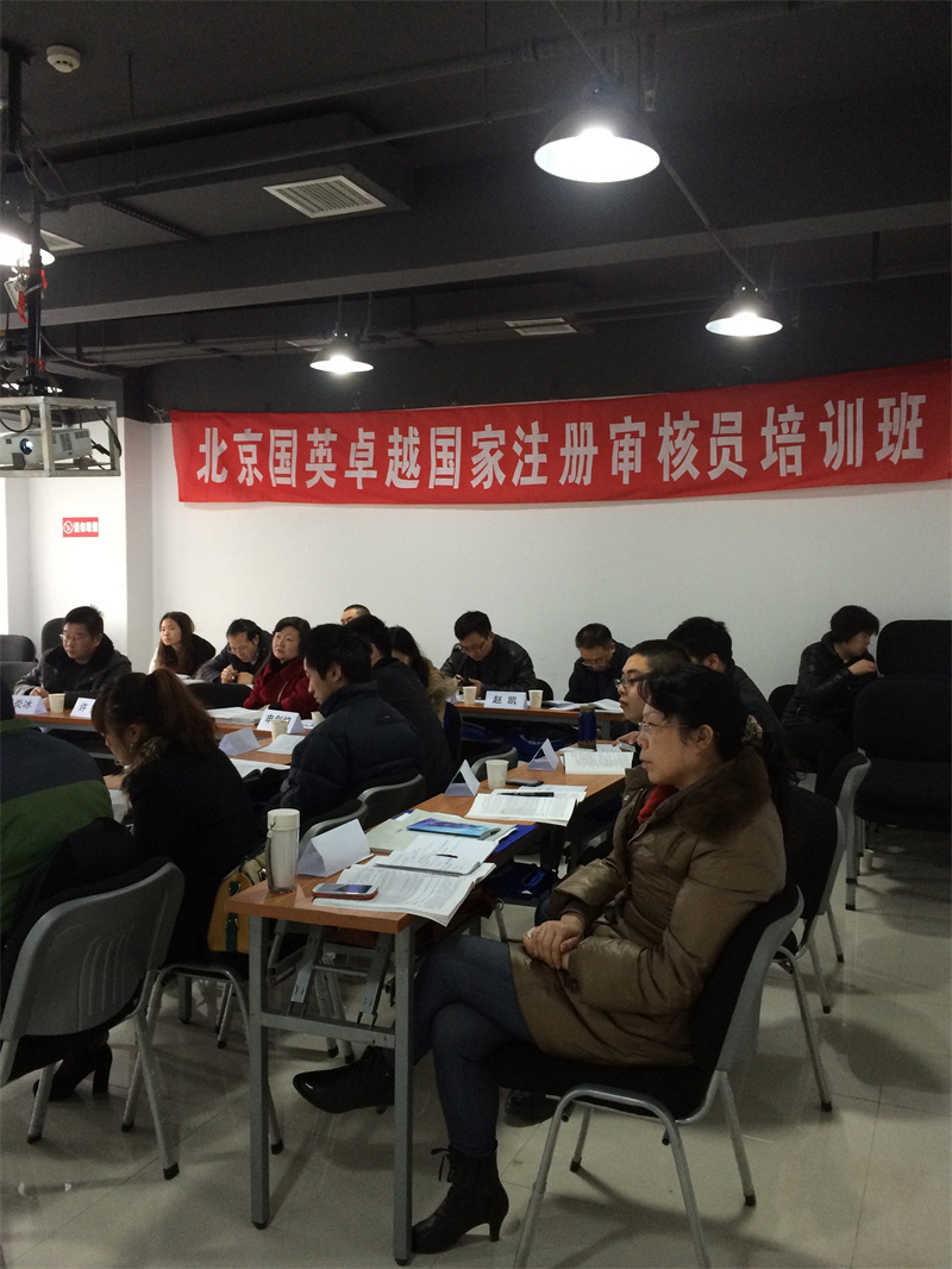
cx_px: 476
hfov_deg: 46.8
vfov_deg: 60.0
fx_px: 1100
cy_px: 634
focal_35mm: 30
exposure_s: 1/30
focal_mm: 4.12
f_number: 2.2
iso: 160
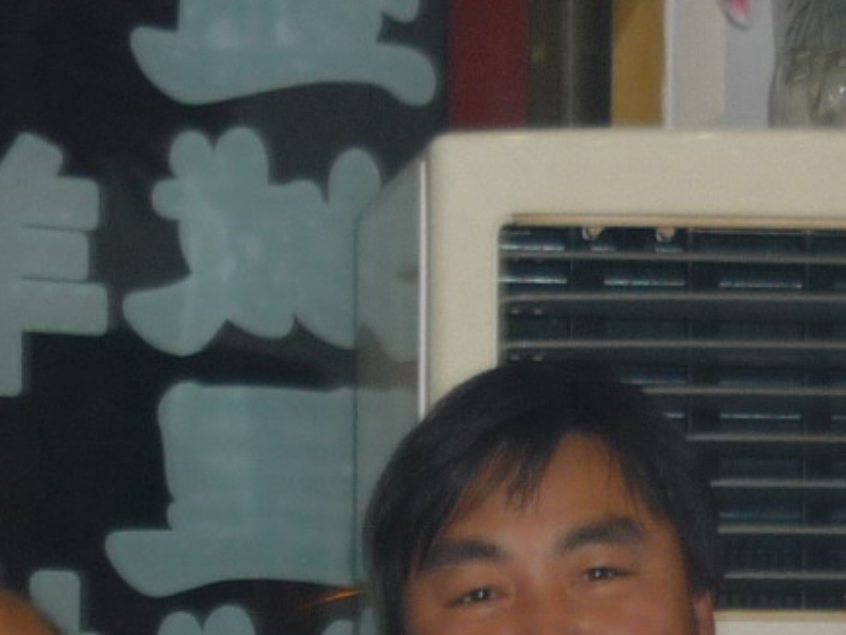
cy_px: 1176
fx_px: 3814
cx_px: 377
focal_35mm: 156
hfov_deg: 12.7
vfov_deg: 9.1
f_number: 2.8
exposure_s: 1/30
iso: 100
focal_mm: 5.5
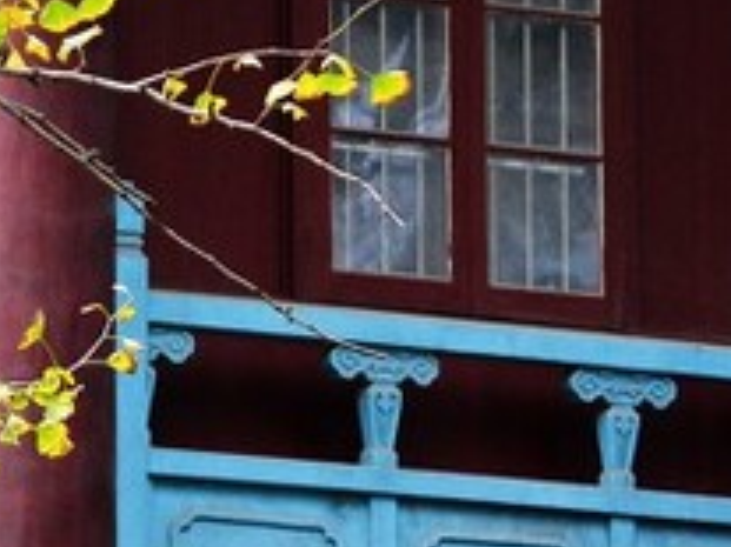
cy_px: -159
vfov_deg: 3.5
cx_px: 177
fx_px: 8822
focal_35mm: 418
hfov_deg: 4.7
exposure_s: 1/160
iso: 320
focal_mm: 75
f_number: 5
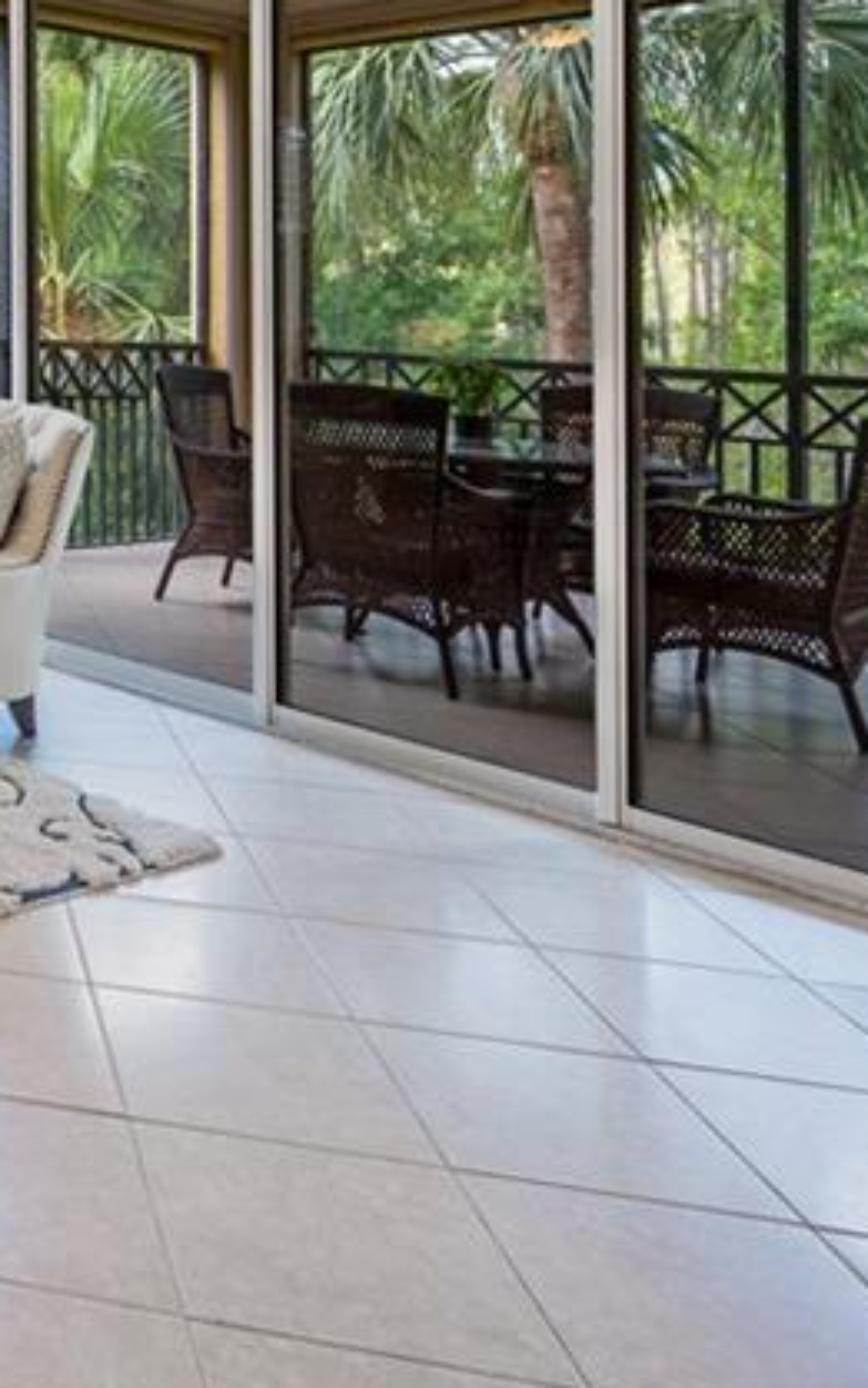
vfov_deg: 52.6
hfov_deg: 25.8
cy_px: 328
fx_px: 1323
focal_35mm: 35
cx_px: -466
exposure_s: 1/2.5
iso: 125
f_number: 11
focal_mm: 14
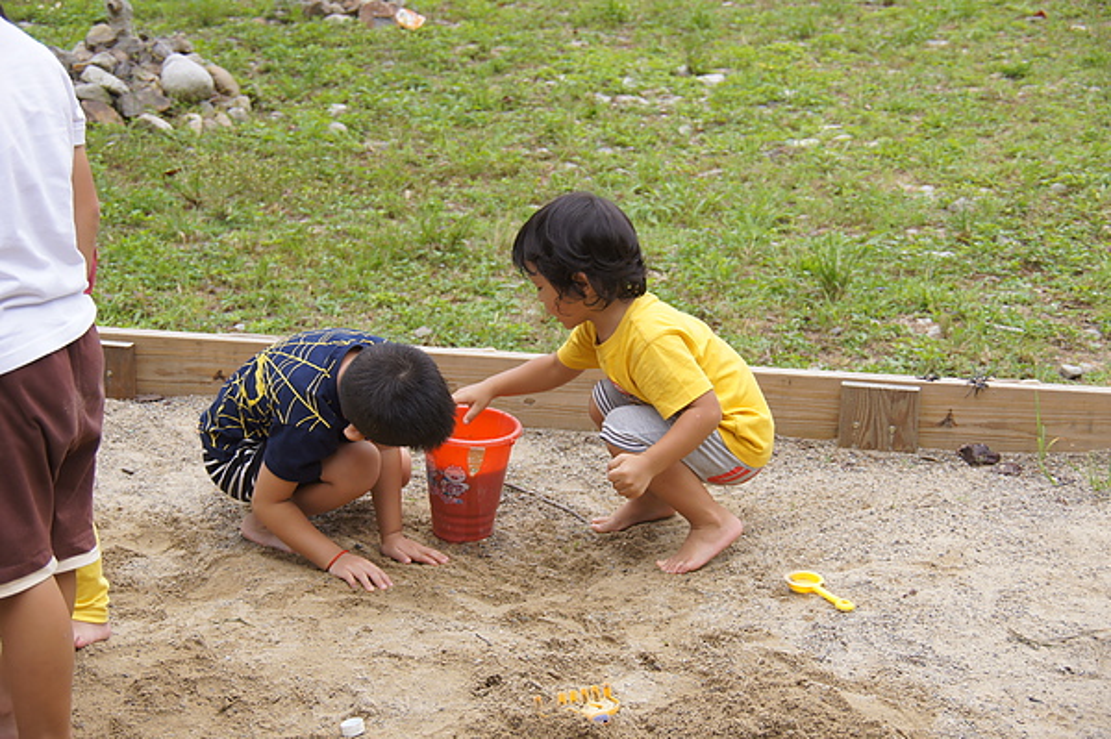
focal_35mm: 68
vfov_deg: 20.1
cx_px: 556
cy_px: 370
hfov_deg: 29.9
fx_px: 2081
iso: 100
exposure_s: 1/125
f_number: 6.3
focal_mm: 45
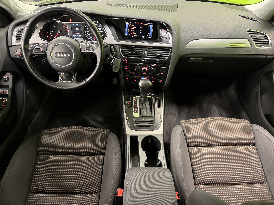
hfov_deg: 71.6
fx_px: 190
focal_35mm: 24
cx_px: 137
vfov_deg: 56.8
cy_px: 102
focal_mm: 6.76
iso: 800
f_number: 1.78
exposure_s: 1/33
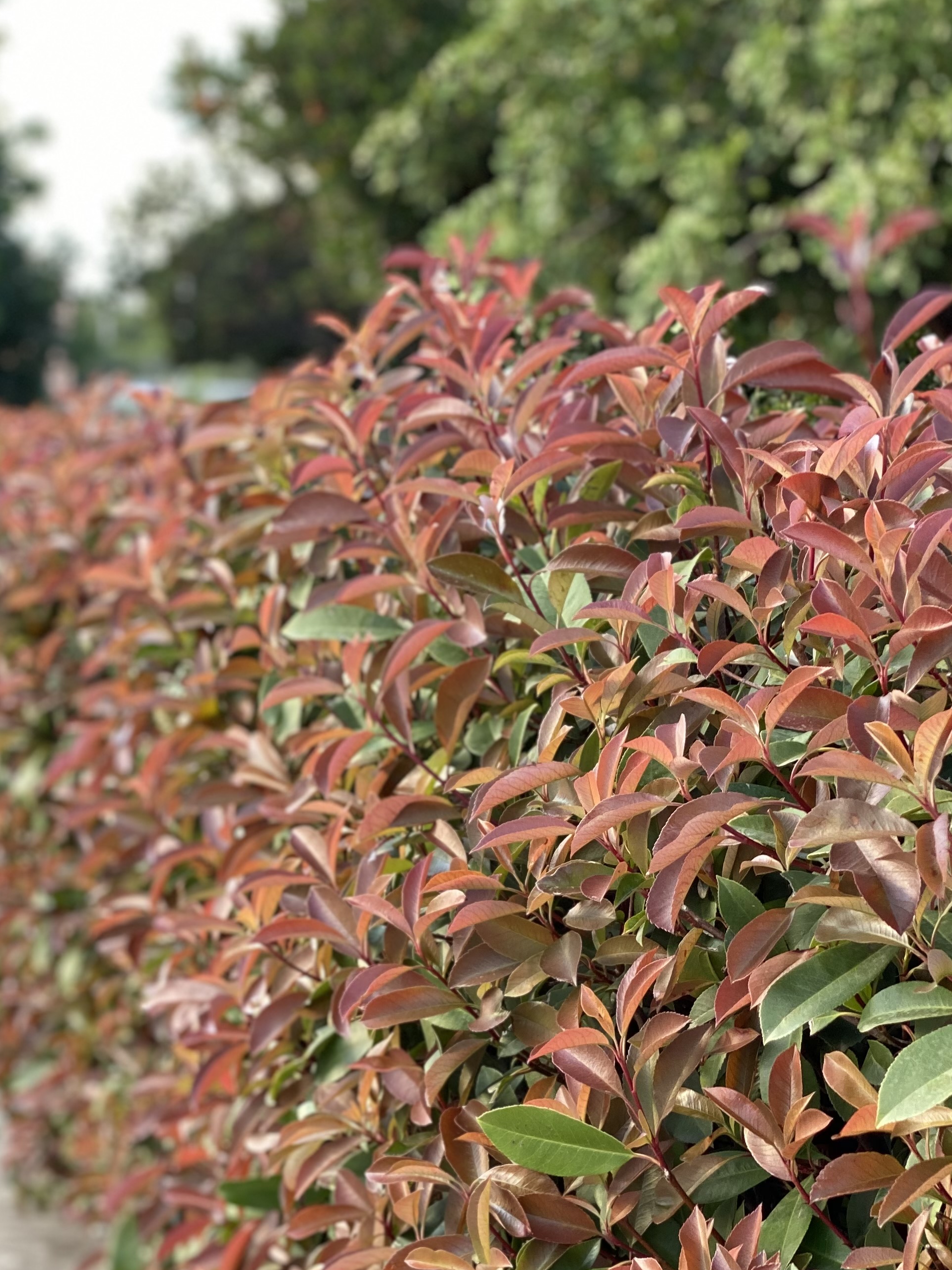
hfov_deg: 18.0
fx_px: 3007
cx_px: 479
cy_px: 885
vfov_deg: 23.7
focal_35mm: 82
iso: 40
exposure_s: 1/122
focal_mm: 6
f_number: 2
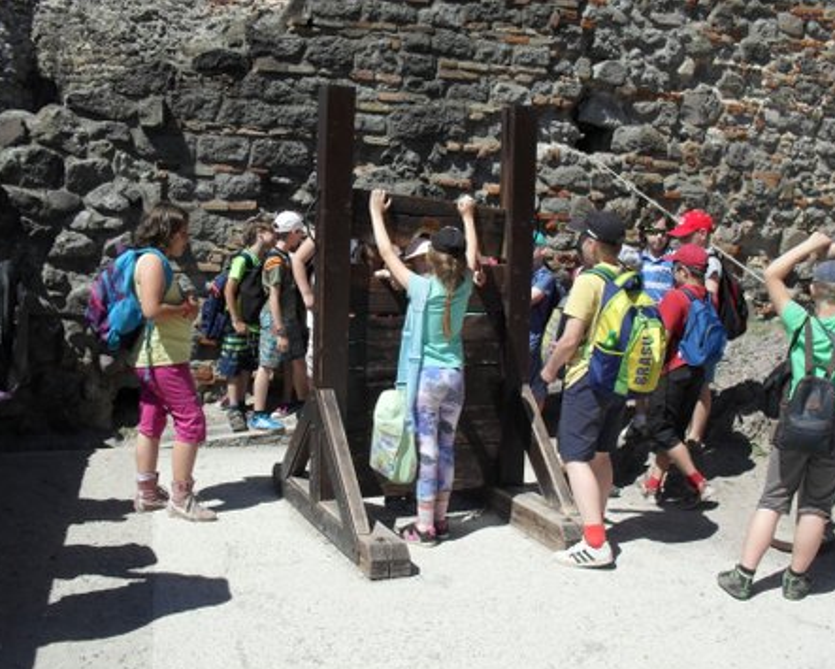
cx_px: 439
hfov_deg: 49.0
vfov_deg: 40.2
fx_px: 915
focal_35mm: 37
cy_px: 337
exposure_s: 1/250
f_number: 8.4
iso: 100
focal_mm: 6.3
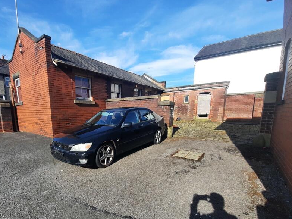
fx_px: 143
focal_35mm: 17
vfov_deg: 73.6
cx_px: 122
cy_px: 135
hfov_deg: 90.2
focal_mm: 1.74
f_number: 2.2
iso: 40
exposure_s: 1/972
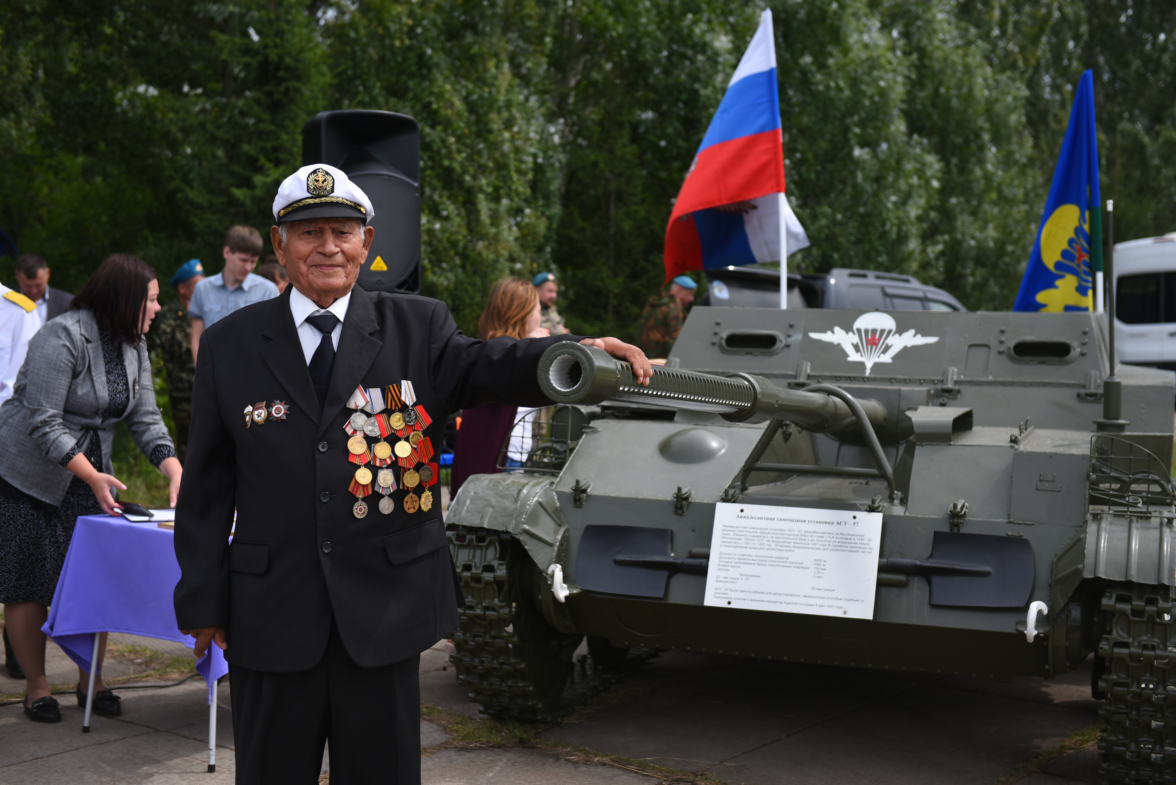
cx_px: 588
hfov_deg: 39.6
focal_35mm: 50
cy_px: 392
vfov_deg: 27.0
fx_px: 1634
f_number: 3.5
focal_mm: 50
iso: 125
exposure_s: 1/1000
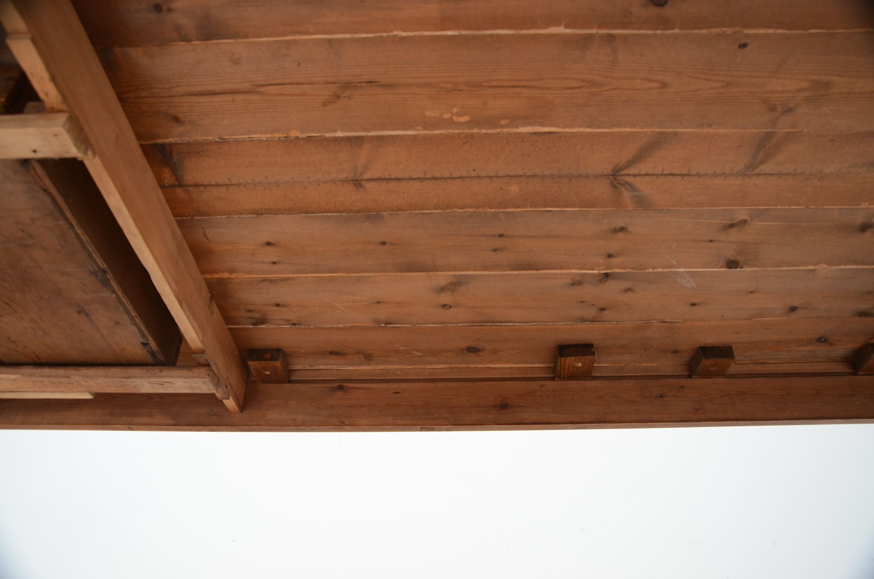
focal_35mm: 27
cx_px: 437
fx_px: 654
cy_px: 290
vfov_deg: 47.7
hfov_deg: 67.5
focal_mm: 18
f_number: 5
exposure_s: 1/60
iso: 200
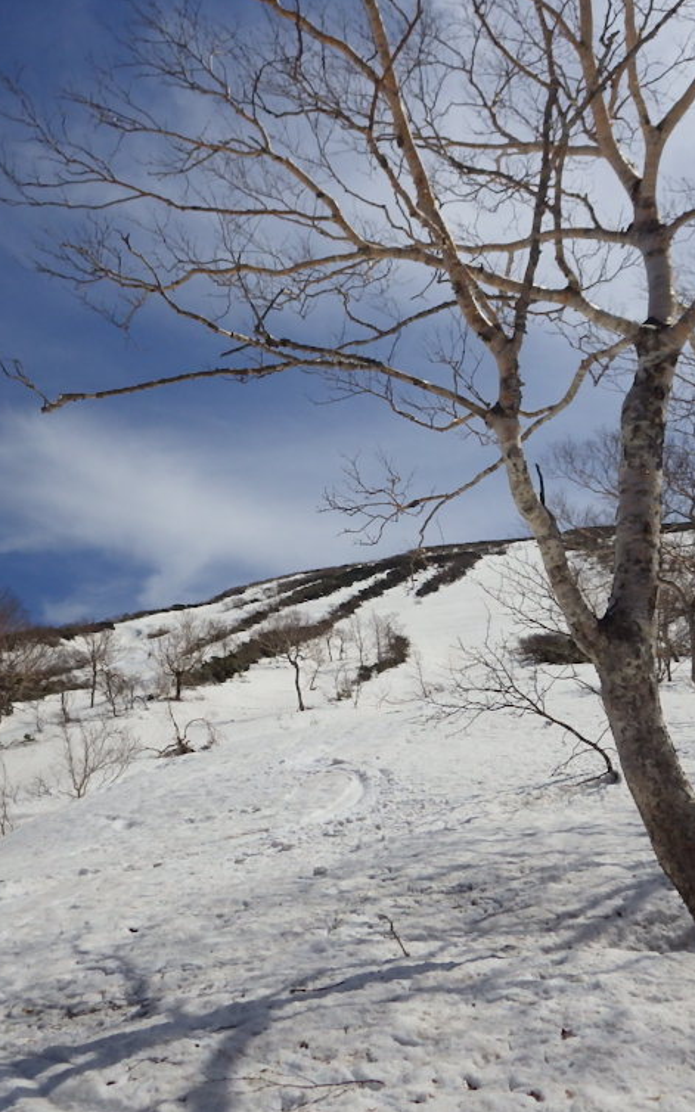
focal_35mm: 36
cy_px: 563
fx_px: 1091
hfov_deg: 35.2
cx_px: 283
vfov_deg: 54.0
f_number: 7.9
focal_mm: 4.5
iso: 125
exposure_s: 1/800
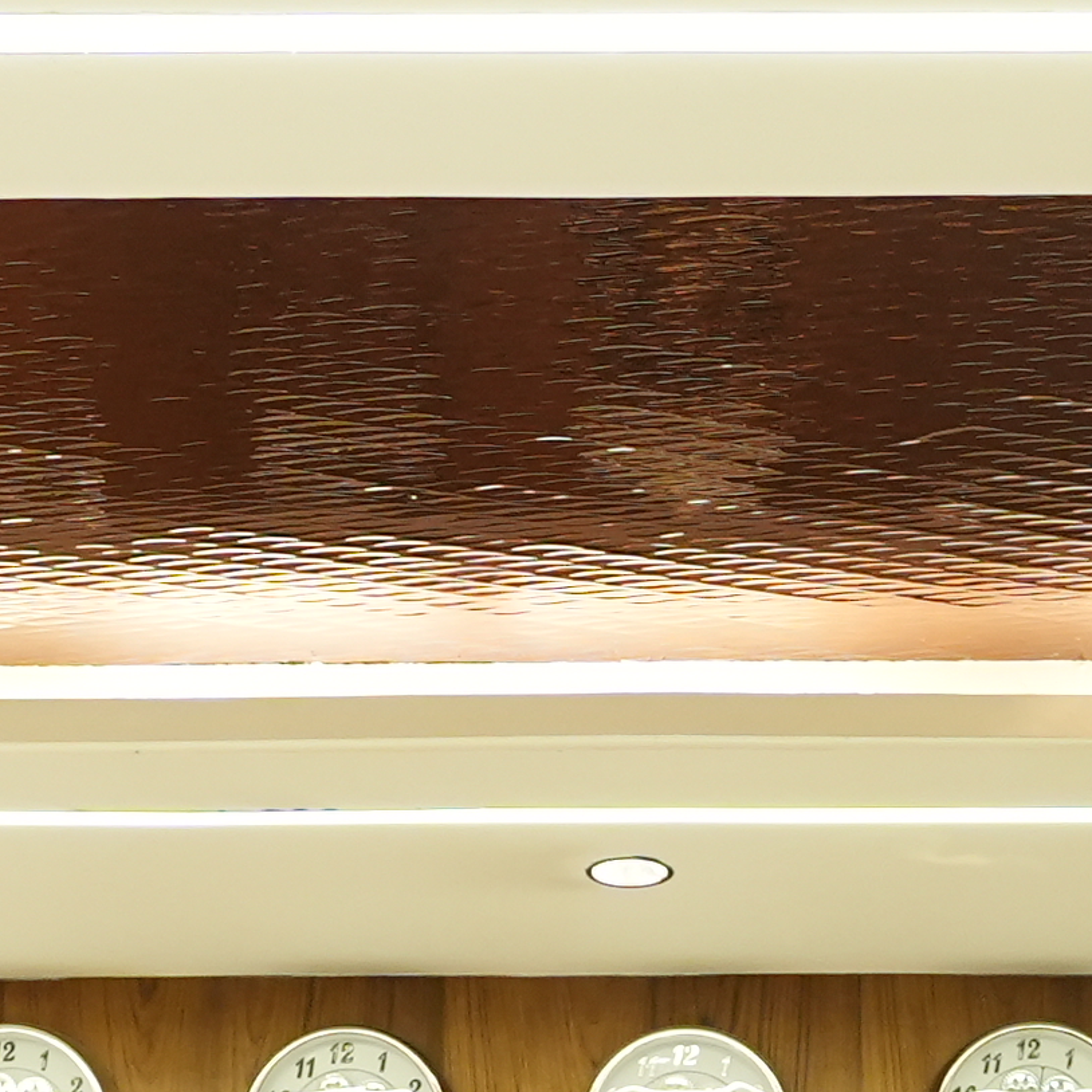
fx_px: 2748
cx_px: 679
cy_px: 1759
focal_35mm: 77
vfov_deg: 19.0
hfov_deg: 22.4
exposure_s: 1/200
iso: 1000
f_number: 2.5
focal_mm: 11
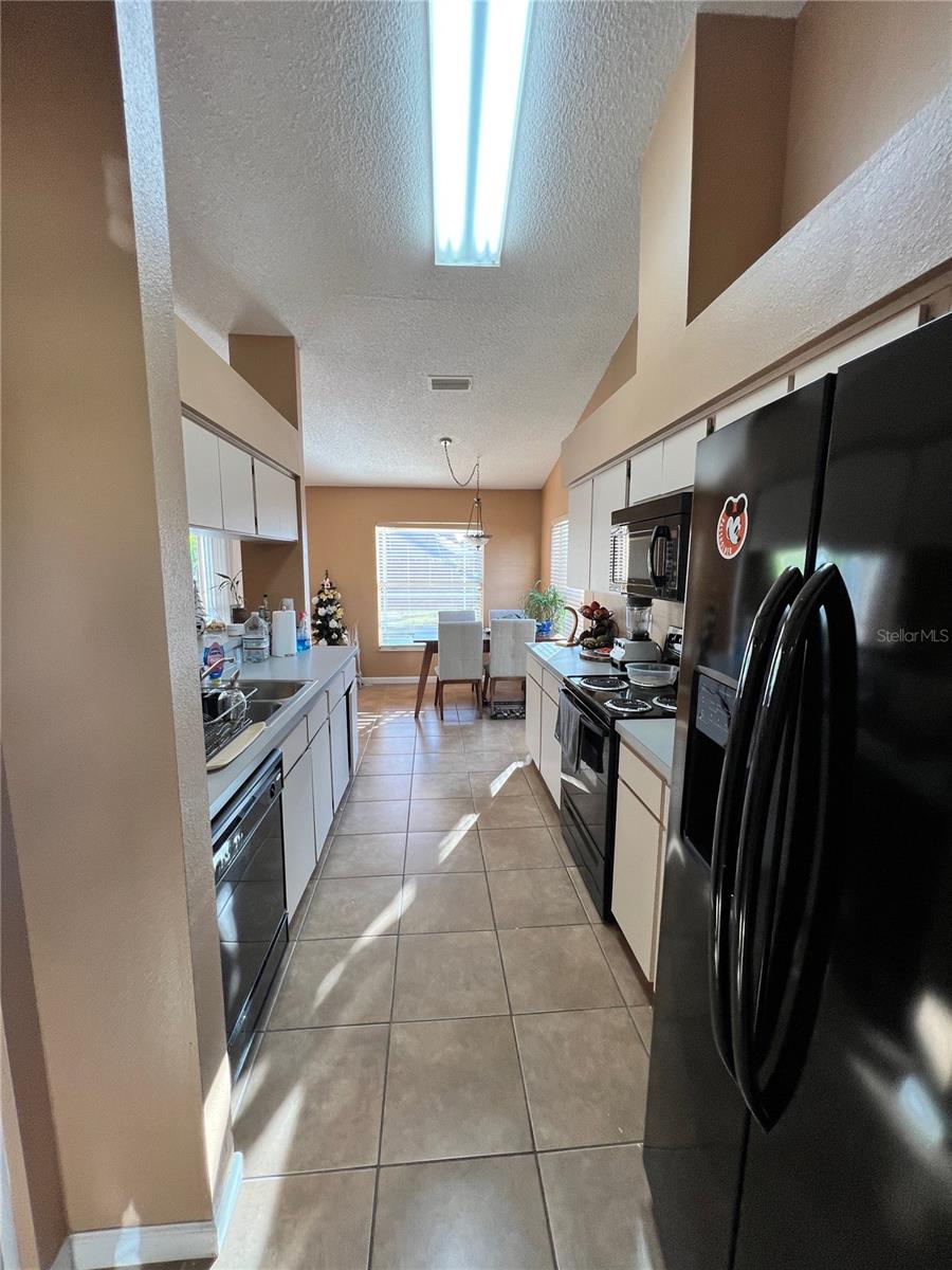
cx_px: 476
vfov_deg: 106.2
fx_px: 477
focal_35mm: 13
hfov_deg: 89.9
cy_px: 635
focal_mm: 1.57
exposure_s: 1/120
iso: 100
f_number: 1.8
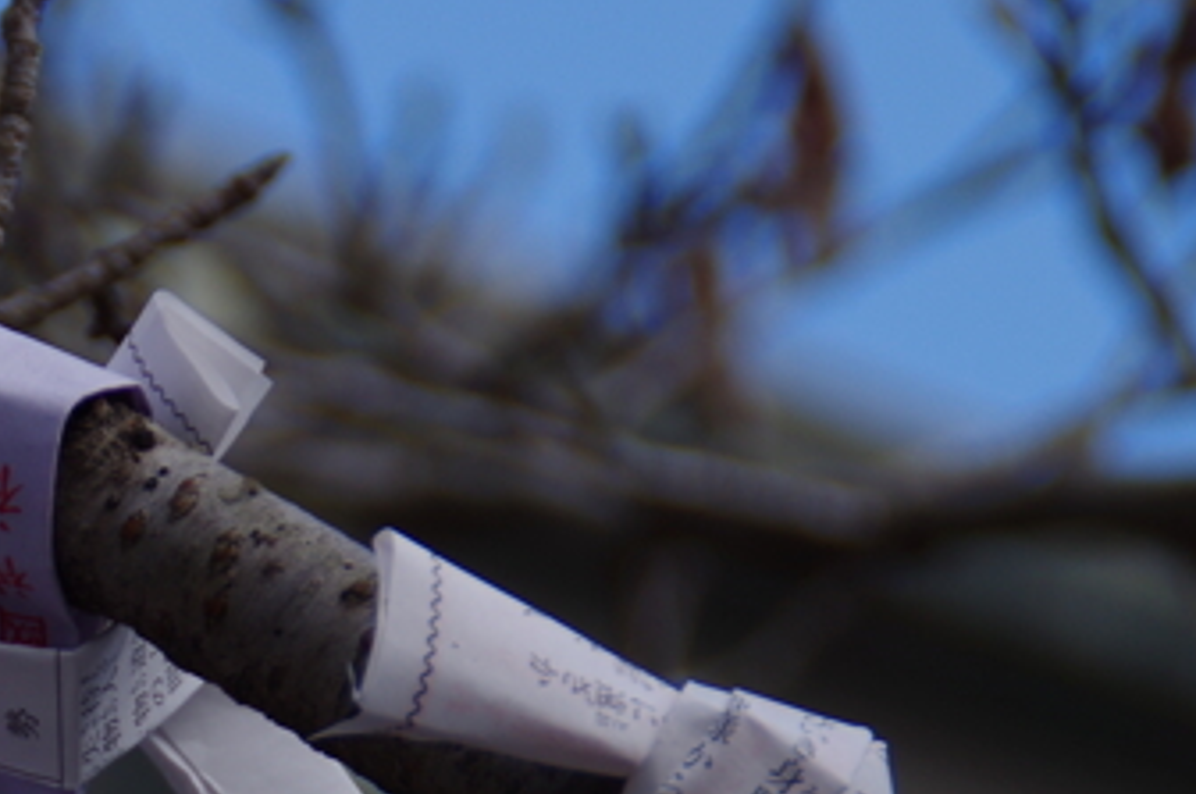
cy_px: 776
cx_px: -434
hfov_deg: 5.0
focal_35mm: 411
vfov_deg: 3.3
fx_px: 13635
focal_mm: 90
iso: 100
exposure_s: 1/320
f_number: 6.3
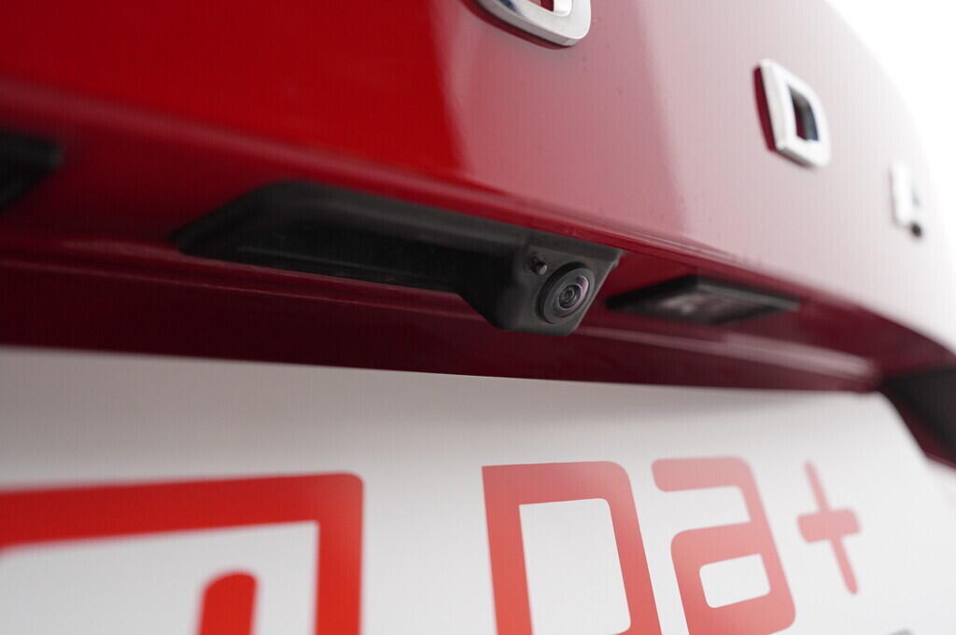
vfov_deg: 36.8
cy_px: 318
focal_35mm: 36
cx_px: 478
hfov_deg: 53.2
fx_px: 955
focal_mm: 24
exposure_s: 1/320
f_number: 2.8
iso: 800
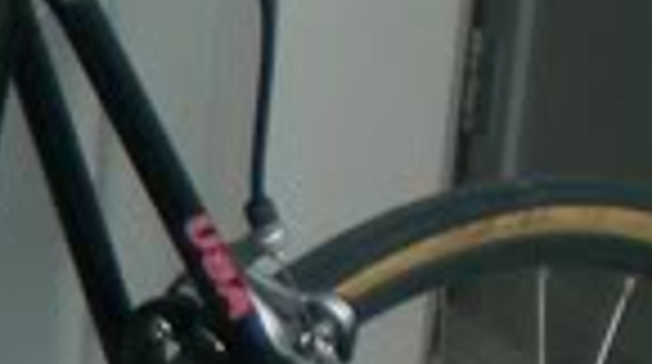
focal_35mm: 229
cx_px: -1030
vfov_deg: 5.2
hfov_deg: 8.4
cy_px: 584
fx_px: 3953
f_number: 3.1
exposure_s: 1/100
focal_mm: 6.3
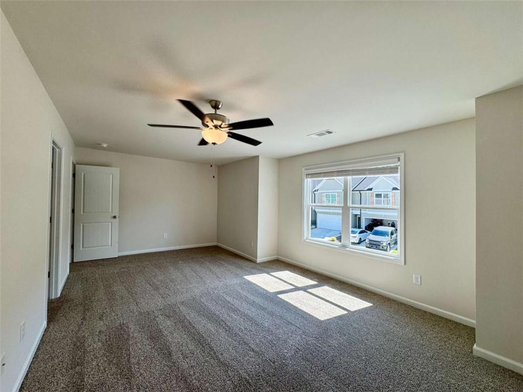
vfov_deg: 85.7
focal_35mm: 14
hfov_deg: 102.1
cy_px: 196
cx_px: 262
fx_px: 212
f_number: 2.2
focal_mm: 2.22
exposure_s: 1/268
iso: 40
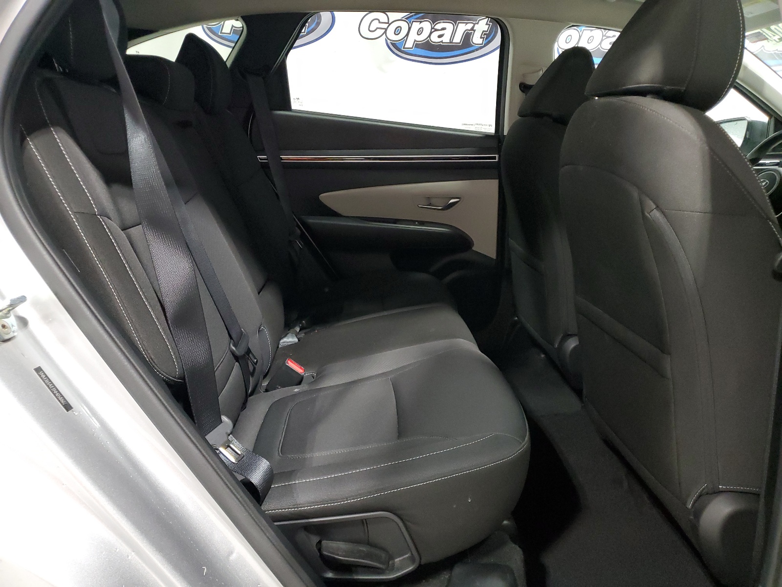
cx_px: 391
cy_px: 294
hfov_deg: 67.3
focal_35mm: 26
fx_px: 587
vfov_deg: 53.1
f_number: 1.5
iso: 354
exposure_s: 1/60.2
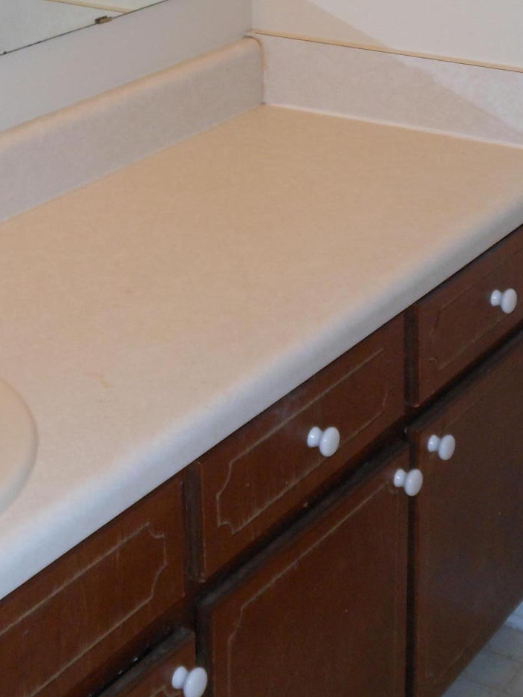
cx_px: 334
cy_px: 113
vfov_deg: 23.7
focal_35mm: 81
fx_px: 1631
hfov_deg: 18.2
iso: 200
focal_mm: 6.8
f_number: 3.6
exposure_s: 1/30
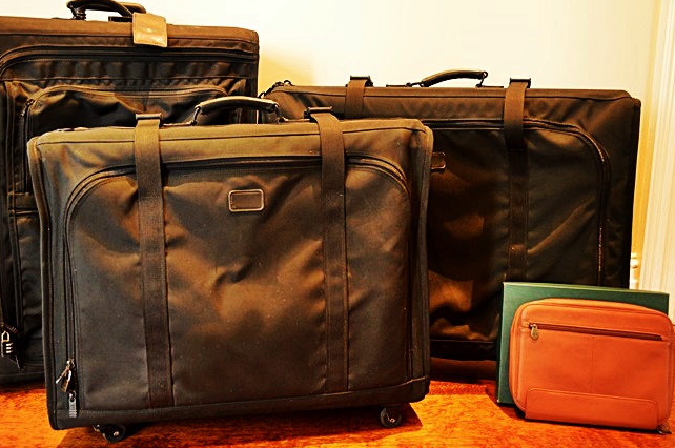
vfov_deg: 36.8
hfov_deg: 53.2
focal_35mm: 36
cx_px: 325
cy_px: 225
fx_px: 674
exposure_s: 1/15
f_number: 3.8
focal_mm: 22
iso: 1100
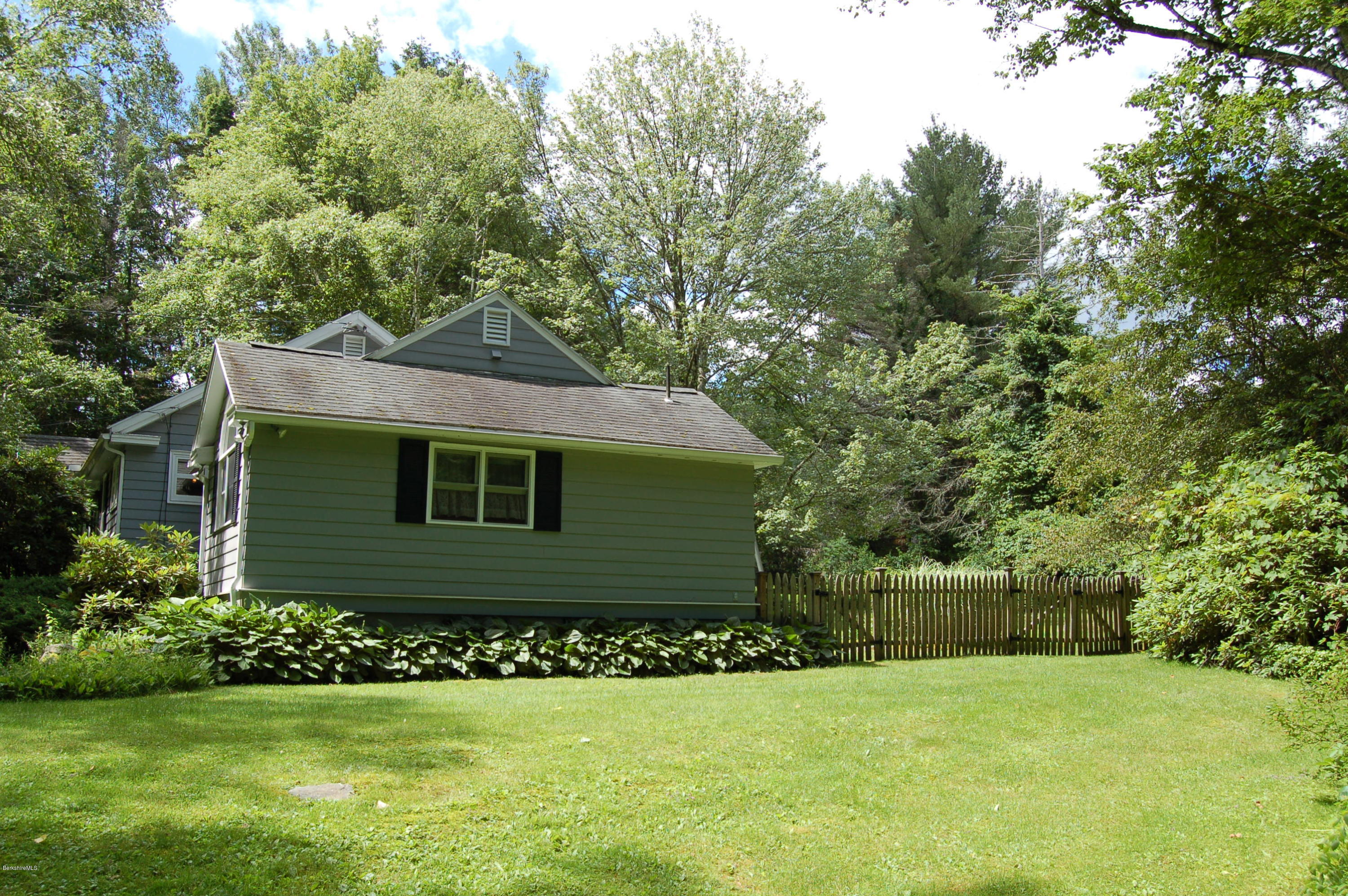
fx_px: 1234
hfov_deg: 57.3
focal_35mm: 33
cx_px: 674
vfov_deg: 39.9
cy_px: 448
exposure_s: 1/200
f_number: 8
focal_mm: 22
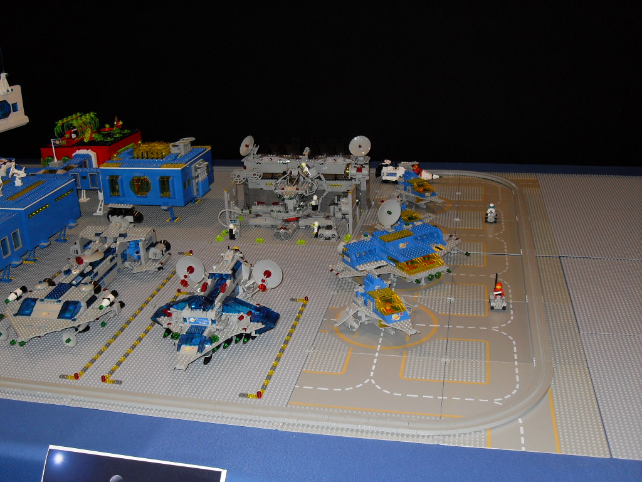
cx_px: 321
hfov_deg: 50.1
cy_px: 241
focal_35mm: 37
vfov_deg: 38.7
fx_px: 686
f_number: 2.8
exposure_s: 1/45
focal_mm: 6.3
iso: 100
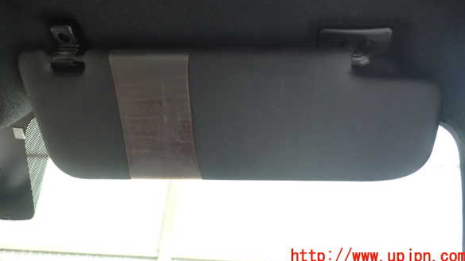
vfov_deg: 40.9
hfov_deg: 67.9
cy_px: 88
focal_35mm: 28
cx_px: 232
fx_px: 345
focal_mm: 4.5
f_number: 2
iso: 250
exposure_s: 1/30
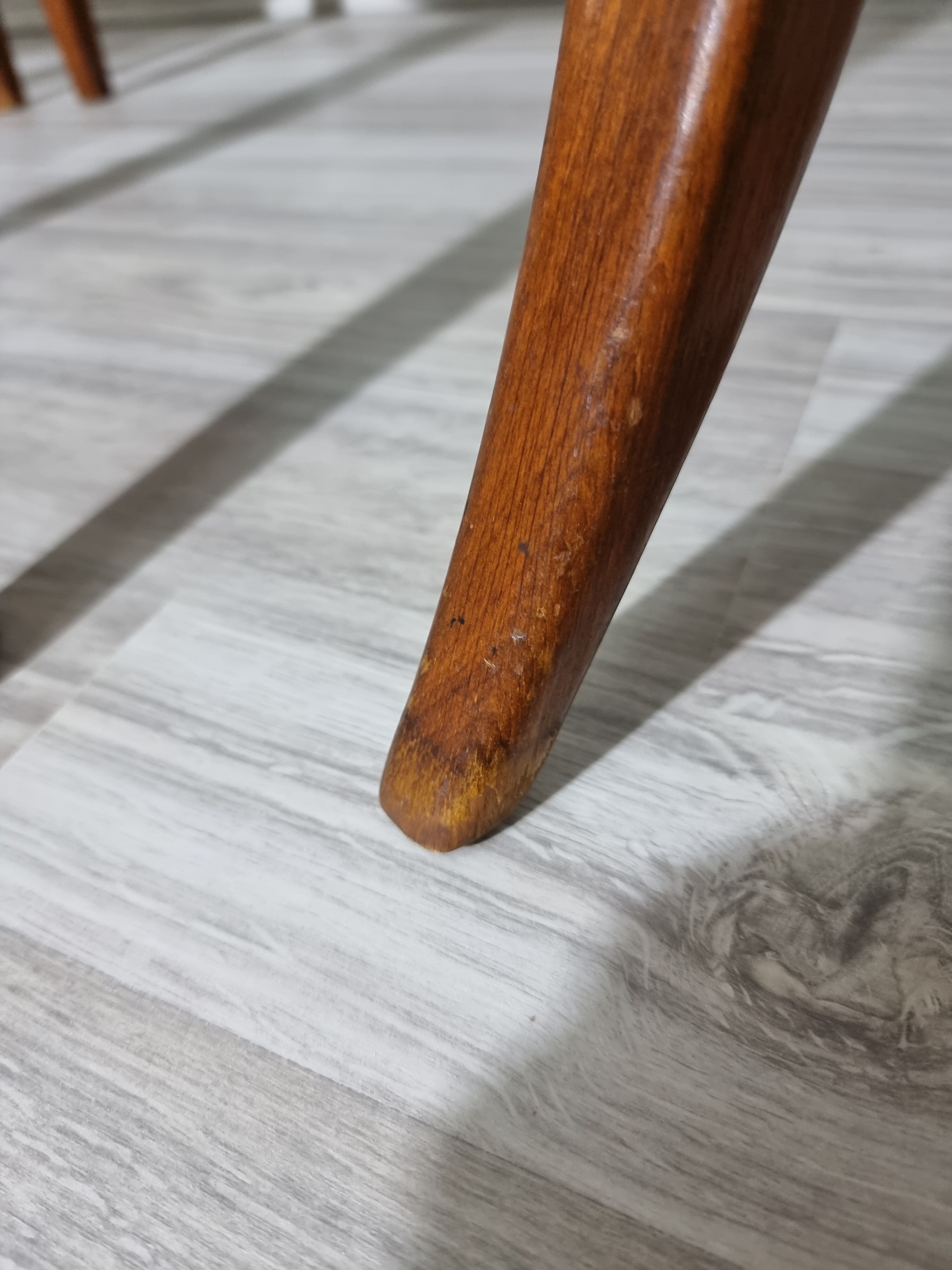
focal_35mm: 24
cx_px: 476
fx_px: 880
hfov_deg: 56.8
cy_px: 635
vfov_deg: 71.6
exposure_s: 1/50
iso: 320
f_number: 1.8
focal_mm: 6.7
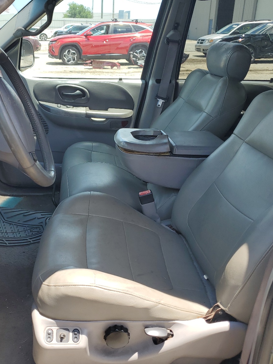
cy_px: 182
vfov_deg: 52.6
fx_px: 368
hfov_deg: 40.3
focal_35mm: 35
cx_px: 95
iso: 50
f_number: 1.5
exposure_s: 1/714
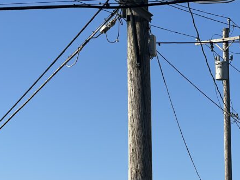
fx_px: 929
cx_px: 81
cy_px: 91
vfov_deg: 11.1
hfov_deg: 14.7
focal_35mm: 134
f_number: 2.8
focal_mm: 9
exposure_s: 1/708
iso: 32
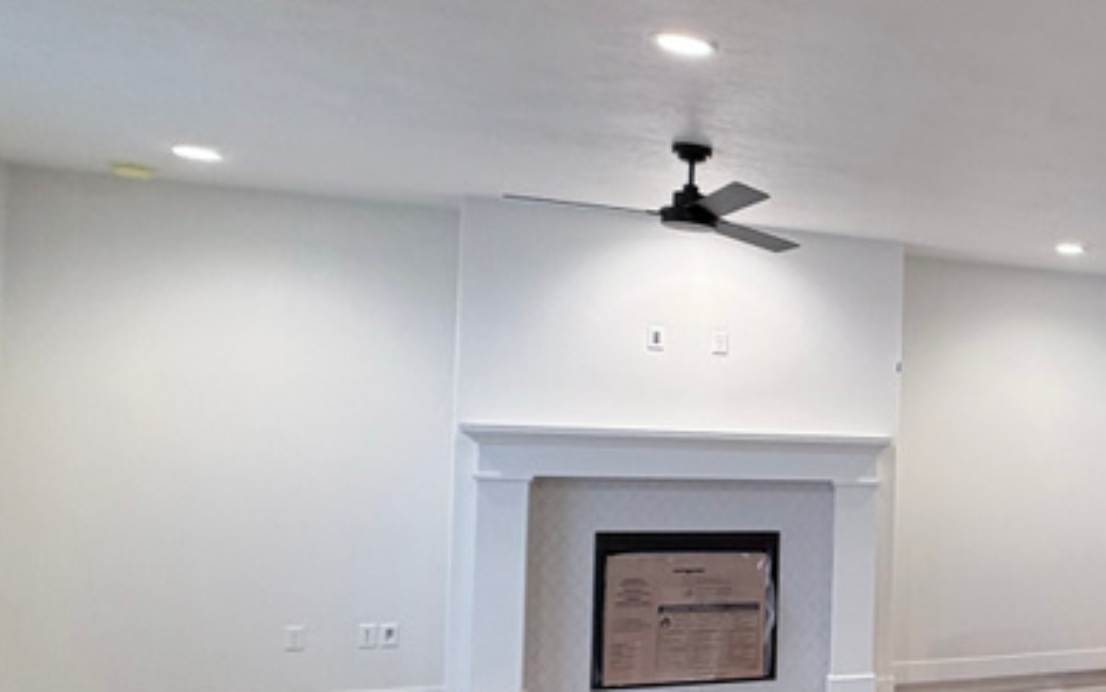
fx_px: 1176
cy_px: 457
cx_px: 1344
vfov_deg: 32.5
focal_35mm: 39
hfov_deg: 37.4
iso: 250
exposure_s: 1/60
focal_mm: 2.22
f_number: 2.2
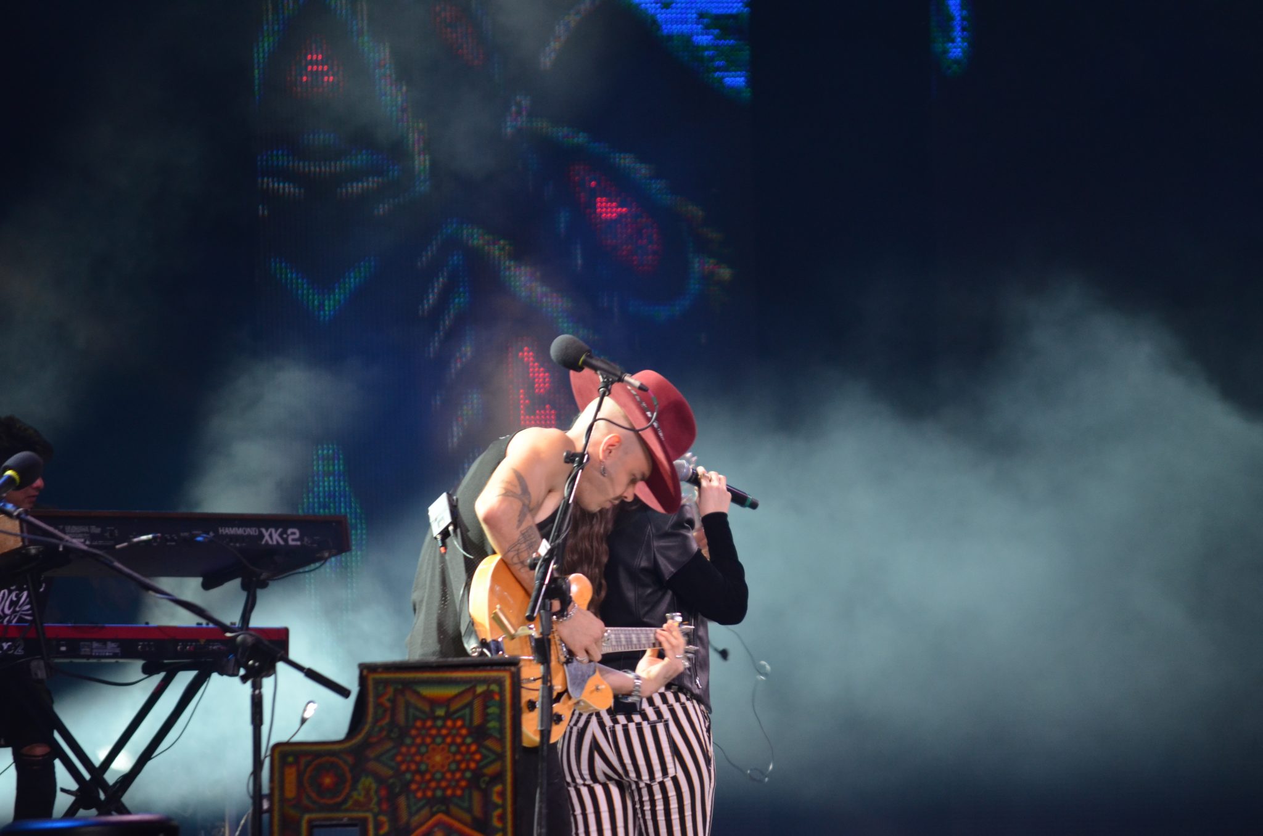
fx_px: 9452
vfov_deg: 5.1
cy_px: 418
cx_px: 632
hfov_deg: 7.6
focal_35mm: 270
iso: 800
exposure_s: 1/125
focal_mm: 180
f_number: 5.6
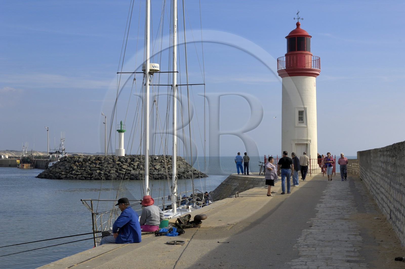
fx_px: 590
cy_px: 134
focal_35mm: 52
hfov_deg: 37.9
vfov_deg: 25.7
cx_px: 202
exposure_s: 1/160
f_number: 10
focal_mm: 35
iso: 100
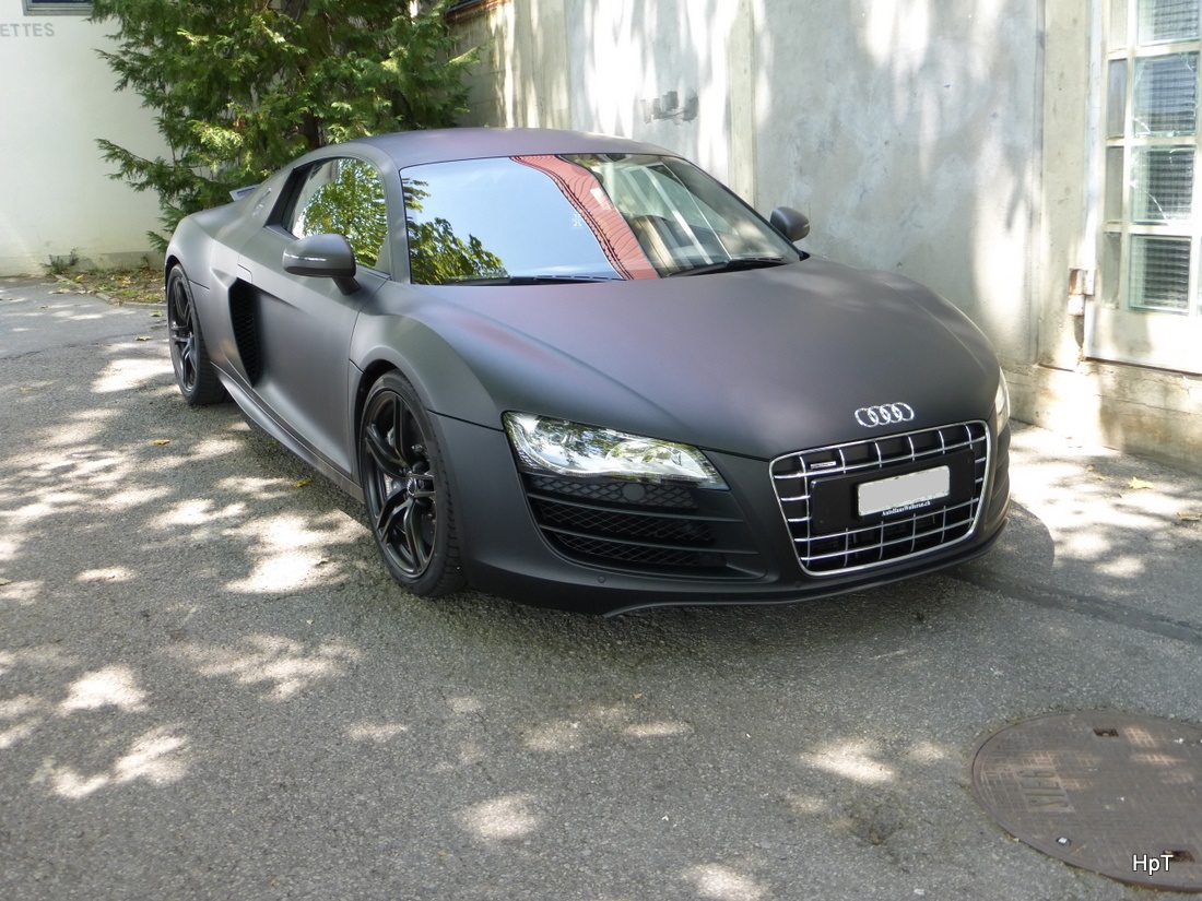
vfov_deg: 40.7
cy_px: 450
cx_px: 601
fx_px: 1215
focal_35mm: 35
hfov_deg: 52.6
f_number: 3.7
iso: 100
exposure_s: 1/80
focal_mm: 6.1
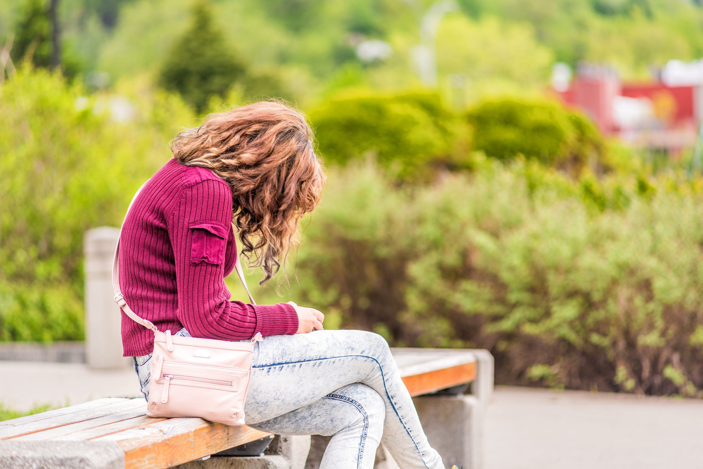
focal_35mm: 180
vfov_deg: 7.6
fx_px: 3516
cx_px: 352
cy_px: 234
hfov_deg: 11.4
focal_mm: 180
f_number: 4
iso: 250
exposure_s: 1/640
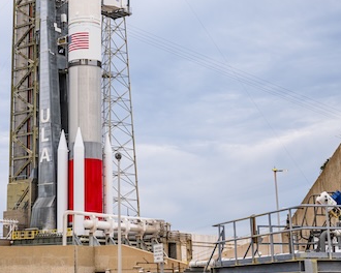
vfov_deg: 19.2
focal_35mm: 79
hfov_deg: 23.9
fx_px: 797
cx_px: 85
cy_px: 55
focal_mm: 41
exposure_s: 1/1000
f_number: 2.8
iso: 100
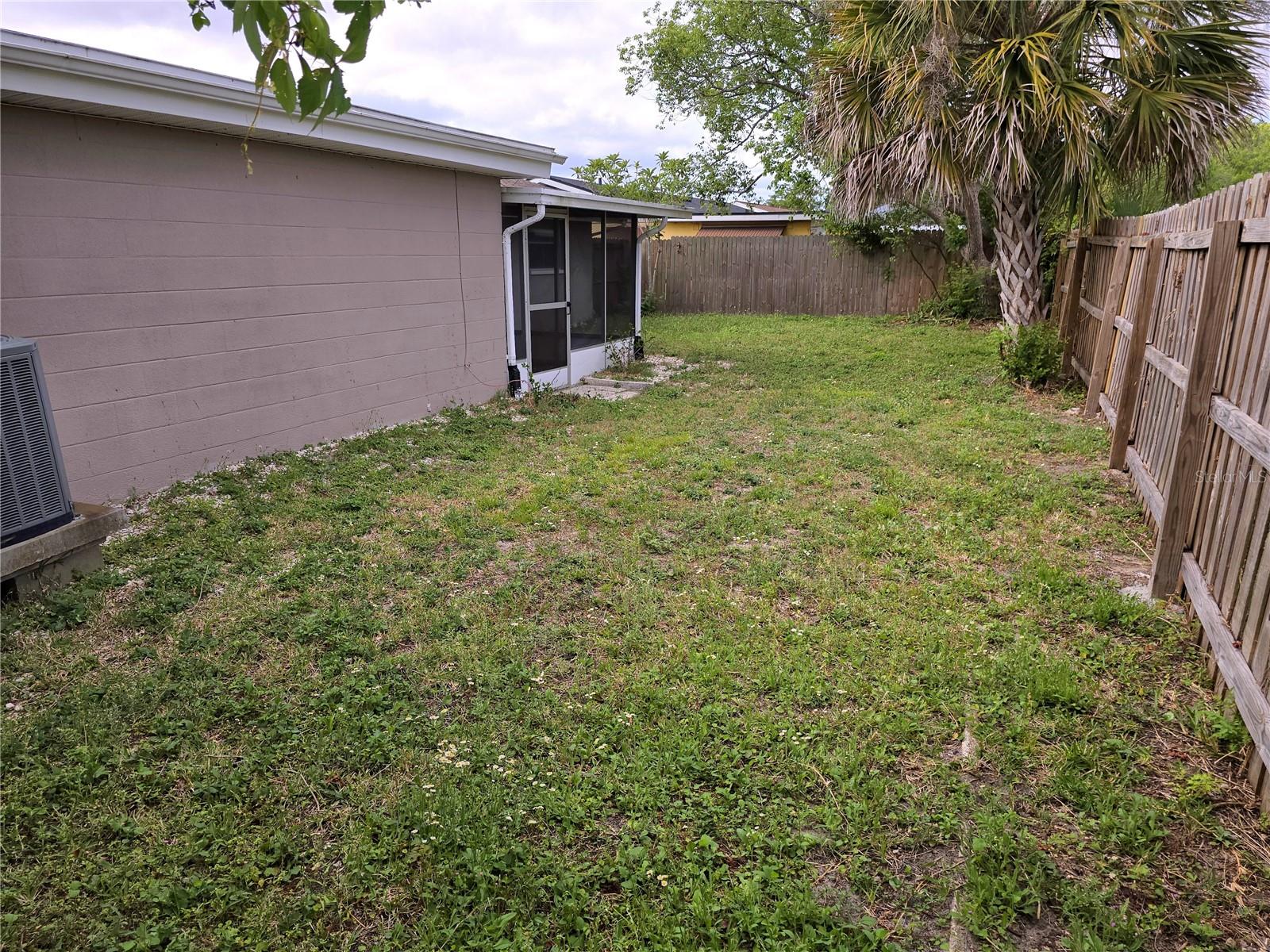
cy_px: 476
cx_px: 635
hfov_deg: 73.9
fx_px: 844
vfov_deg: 58.9
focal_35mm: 23
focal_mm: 6.3
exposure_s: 1/492
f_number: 1.7
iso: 12
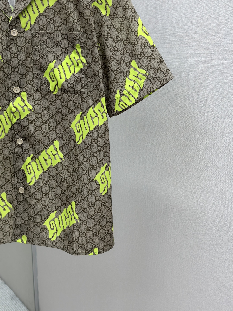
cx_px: 116
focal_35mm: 48
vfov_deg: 39.7
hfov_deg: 30.3
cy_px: 156
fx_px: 431
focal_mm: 6.86
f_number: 1.78
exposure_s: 1/142
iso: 64
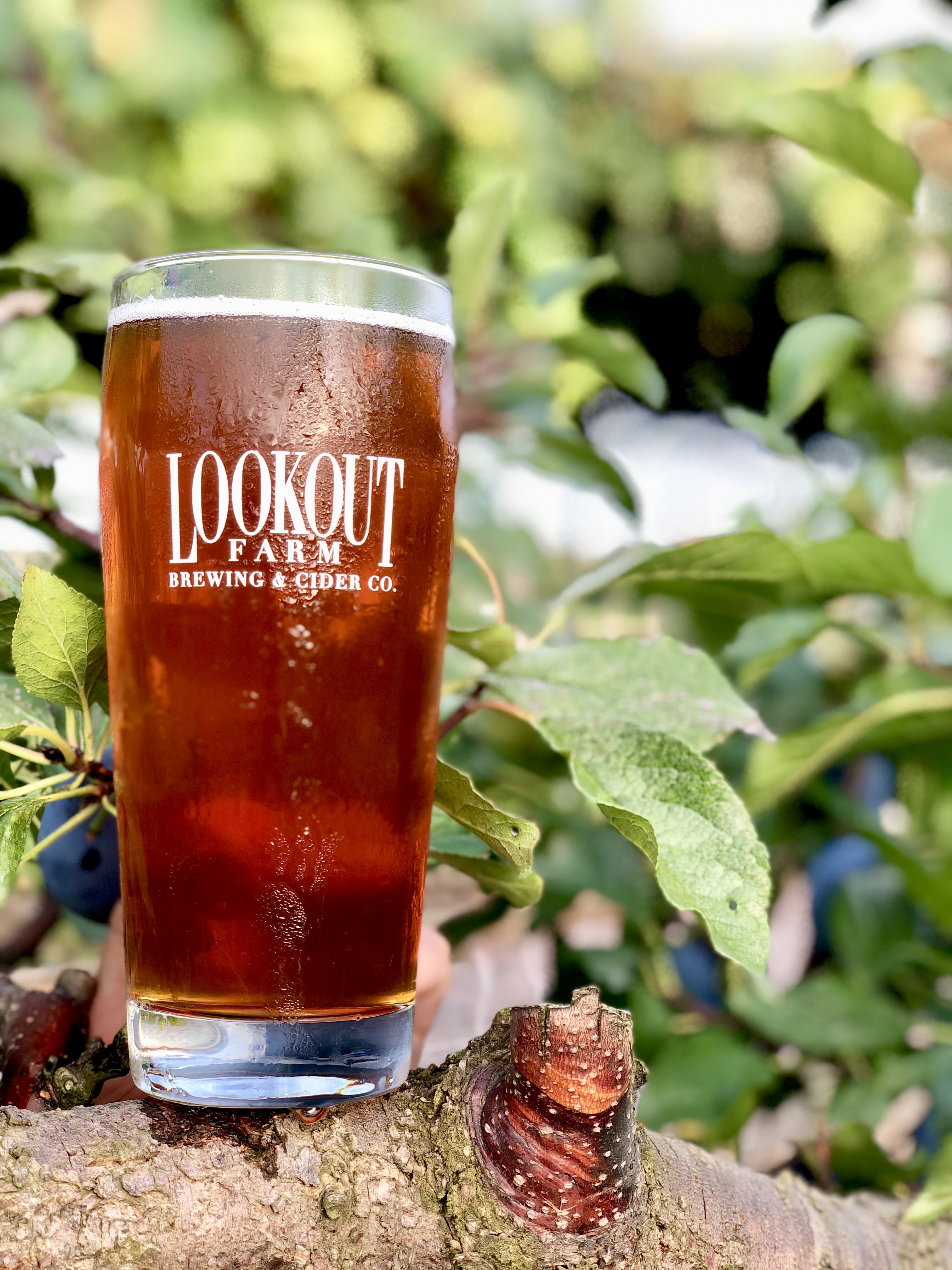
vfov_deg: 36.8
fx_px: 1907
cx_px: 476
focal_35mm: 52
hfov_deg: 28.0
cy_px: 635
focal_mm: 6
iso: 16
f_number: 2.4
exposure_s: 1/60
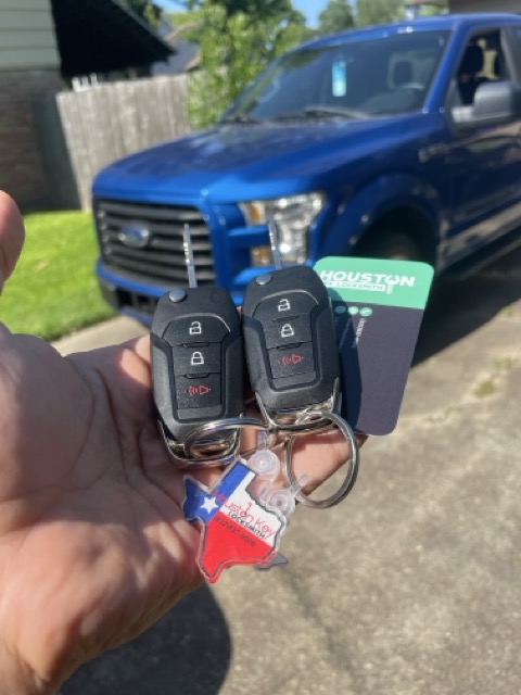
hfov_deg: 53.1
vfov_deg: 67.3
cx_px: 260
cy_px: 348
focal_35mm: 26
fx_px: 522
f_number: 1.6
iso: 32
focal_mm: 4.2
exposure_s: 1/1667
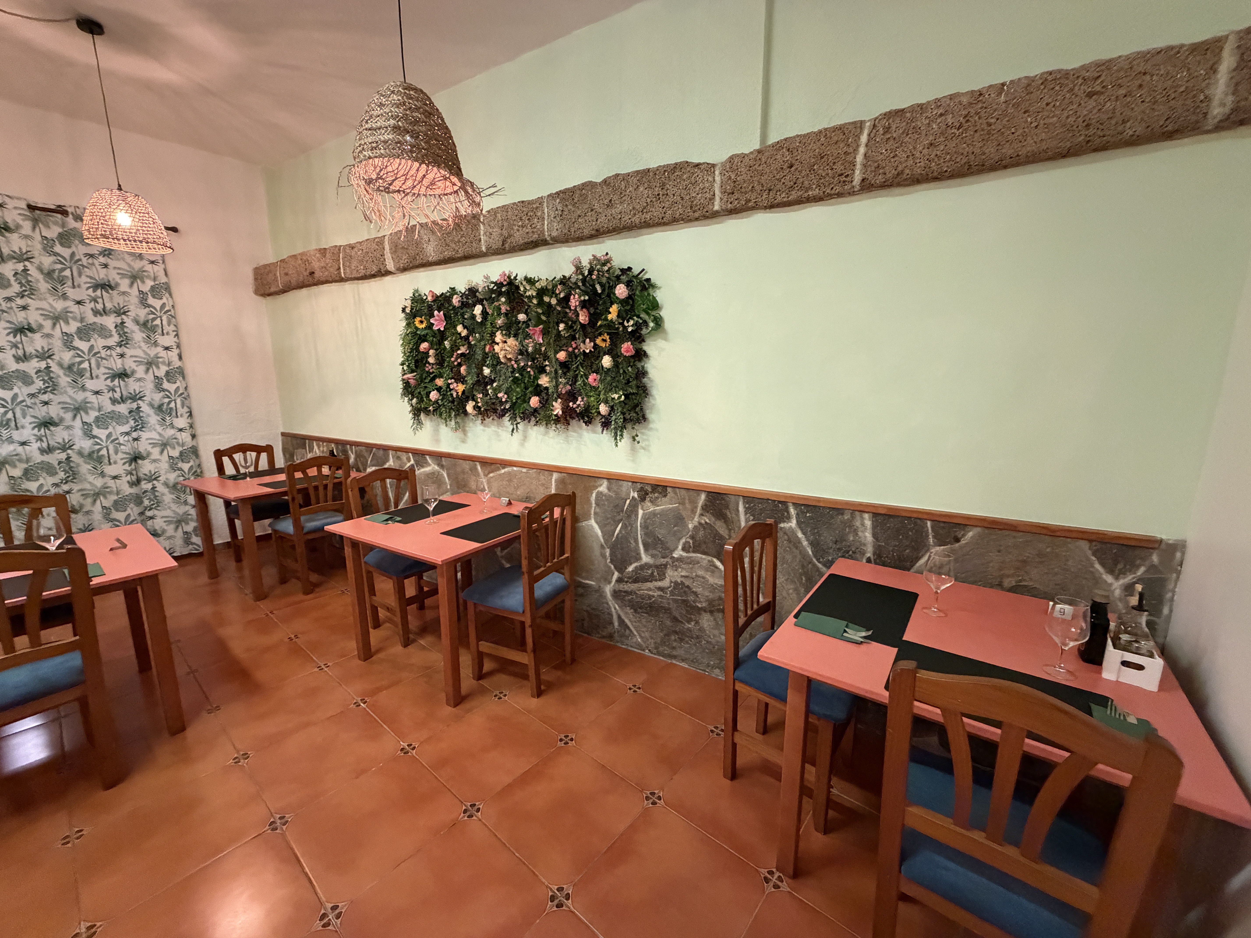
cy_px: 469
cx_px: 626
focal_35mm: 14
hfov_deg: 102.1
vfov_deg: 85.7
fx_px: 506
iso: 800
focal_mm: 2.22
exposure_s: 1/50
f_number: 2.2
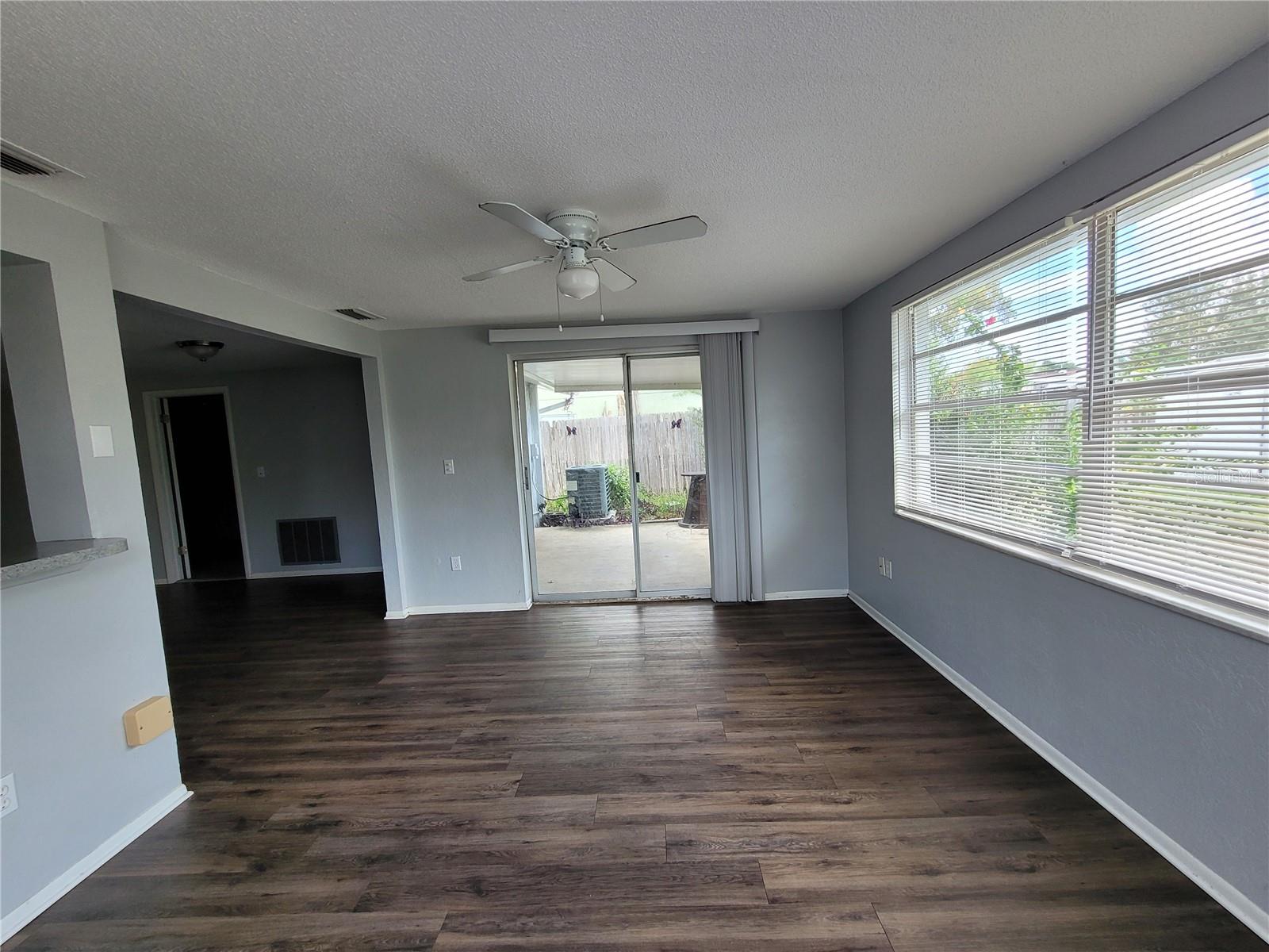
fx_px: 477
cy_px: 476
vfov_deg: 89.9
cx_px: 634
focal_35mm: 13
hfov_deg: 106.2
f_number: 2.2
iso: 80
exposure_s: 1/120
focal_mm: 2.2
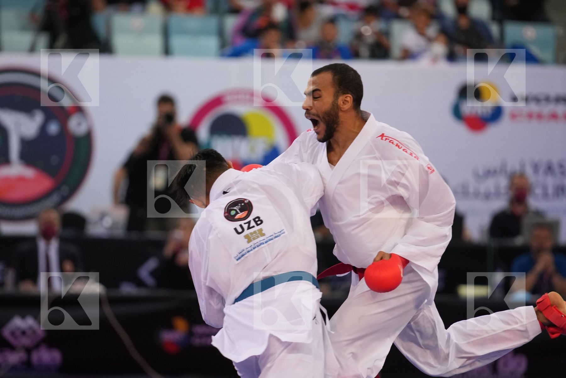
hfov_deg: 6.9
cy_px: 189
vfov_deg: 4.6
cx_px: 283
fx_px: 4716
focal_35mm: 300
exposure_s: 1/1000
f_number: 2.8
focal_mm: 200
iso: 2000
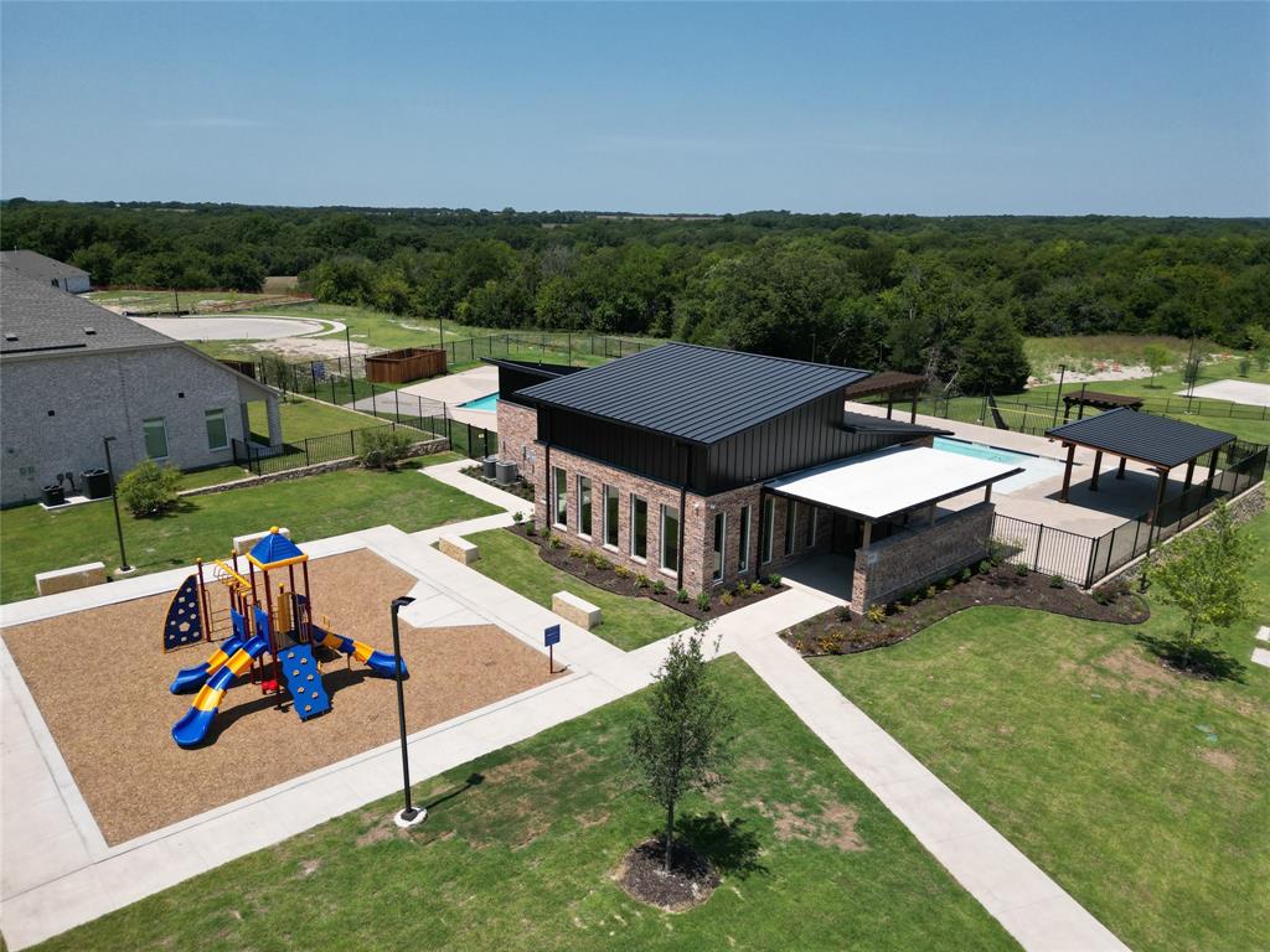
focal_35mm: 24
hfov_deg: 71.6
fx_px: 881
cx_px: 635
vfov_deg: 56.8
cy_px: 476
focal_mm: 6.72
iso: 150
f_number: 1.7
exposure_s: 1/5000
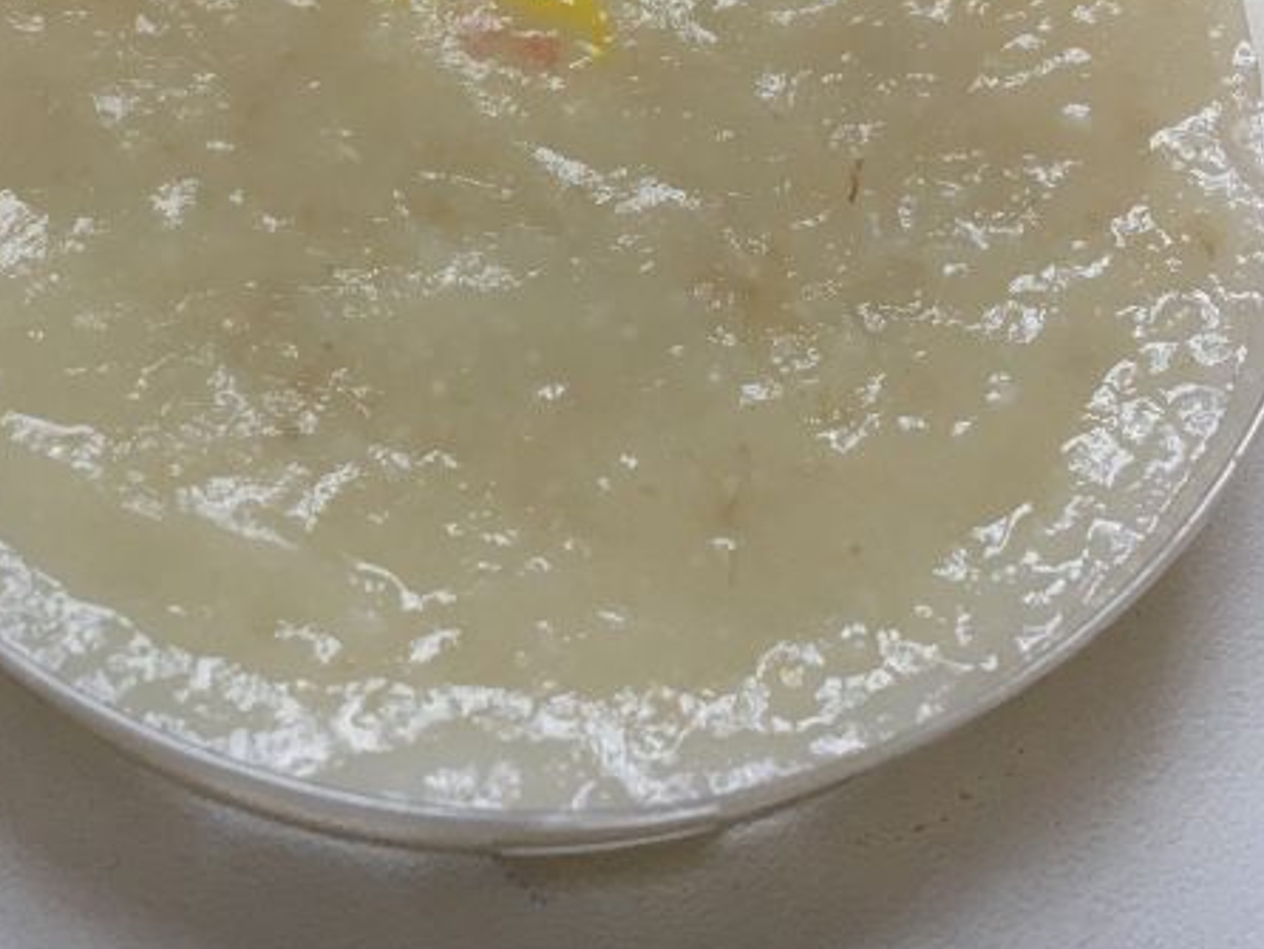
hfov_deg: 36.5
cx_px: 456
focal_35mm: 52
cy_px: 130
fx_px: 1900
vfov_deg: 27.2
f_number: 2.2
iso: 80
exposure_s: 1/33
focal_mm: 4.15
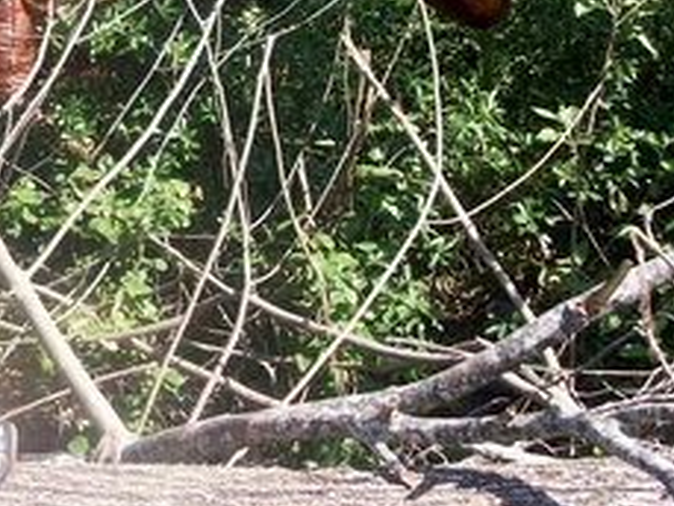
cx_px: -6
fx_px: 1851
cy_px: -112
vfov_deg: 15.0
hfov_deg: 20.0
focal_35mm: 95
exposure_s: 1/288
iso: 64
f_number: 2.8
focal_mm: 5.7
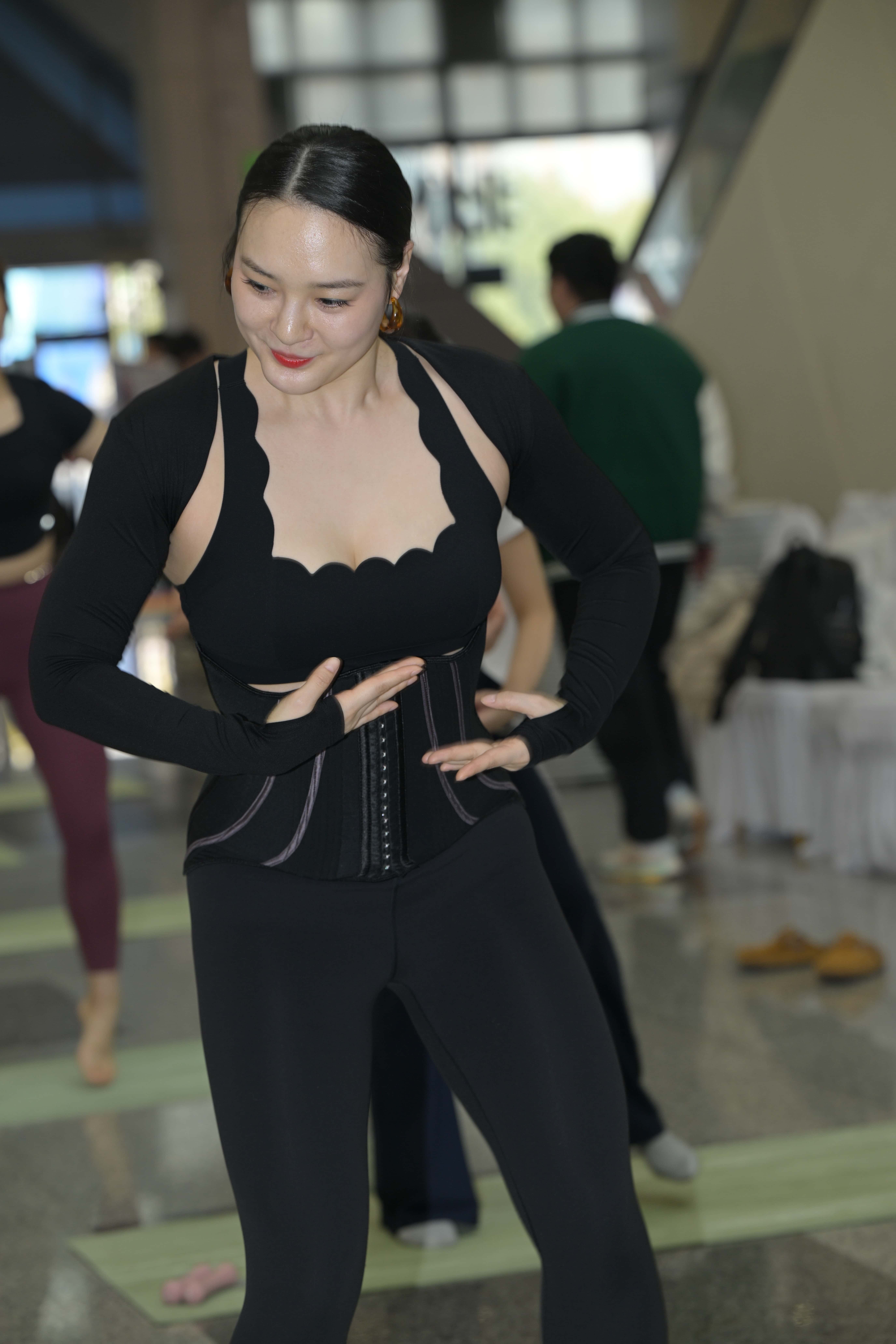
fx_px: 3920
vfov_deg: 19.5
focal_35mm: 105
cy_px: 672
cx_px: 448
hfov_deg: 13.0
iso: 250
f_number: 4.5
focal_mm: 105
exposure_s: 1/200
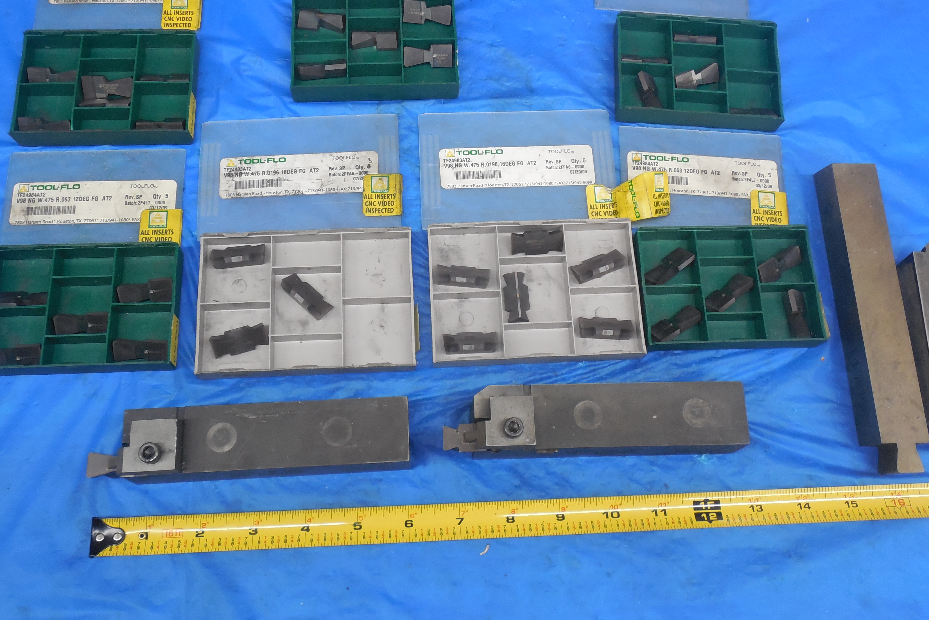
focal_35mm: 36
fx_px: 929
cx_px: 476
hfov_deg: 53.1
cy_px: 236
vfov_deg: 36.7
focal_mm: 5.6
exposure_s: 1/30
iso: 320
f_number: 3.6
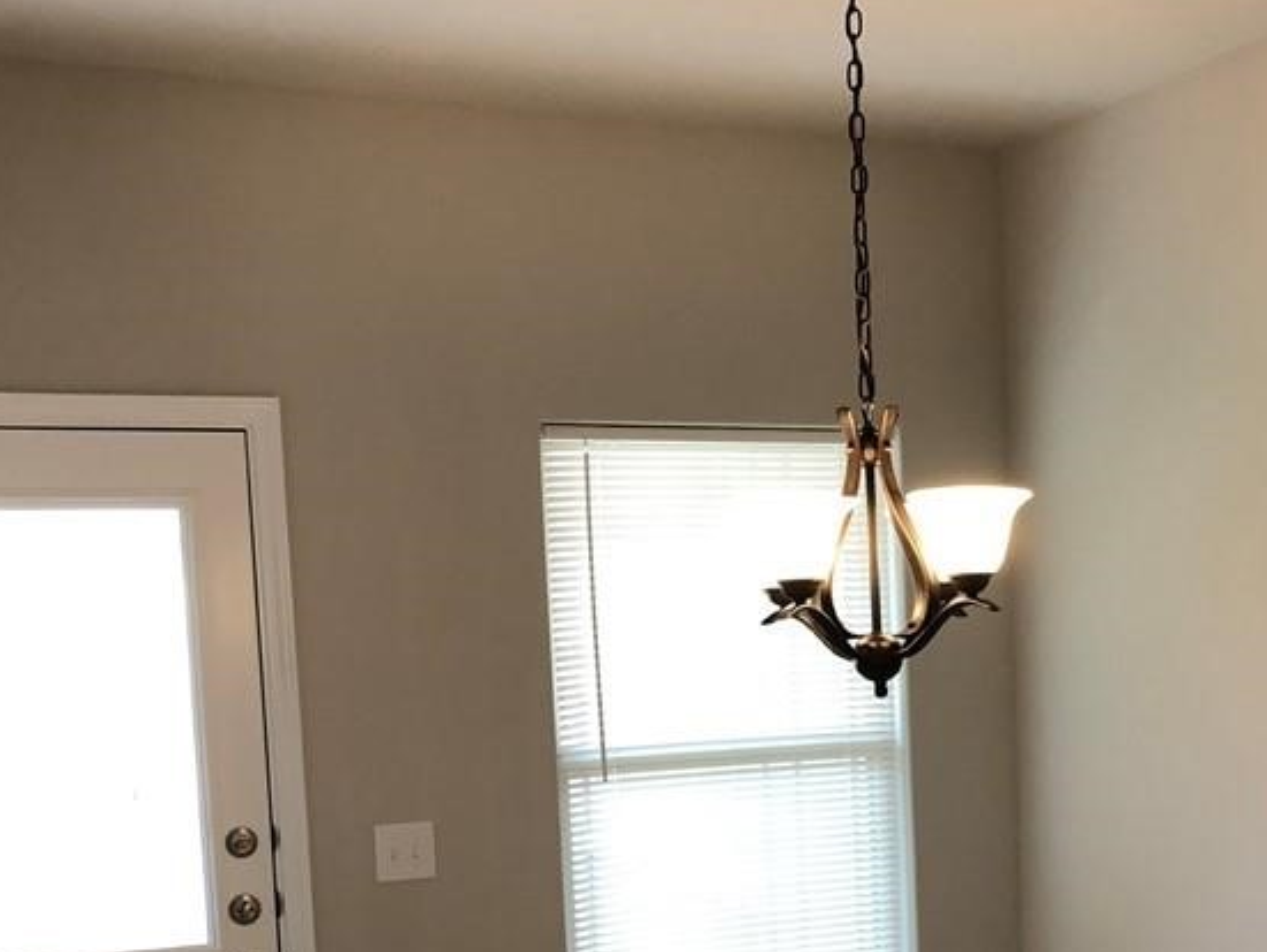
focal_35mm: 52
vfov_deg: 27.3
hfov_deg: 36.3
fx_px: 1905
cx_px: 869
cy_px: 819
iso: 40
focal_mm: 3.99
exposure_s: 1/24
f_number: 1.8
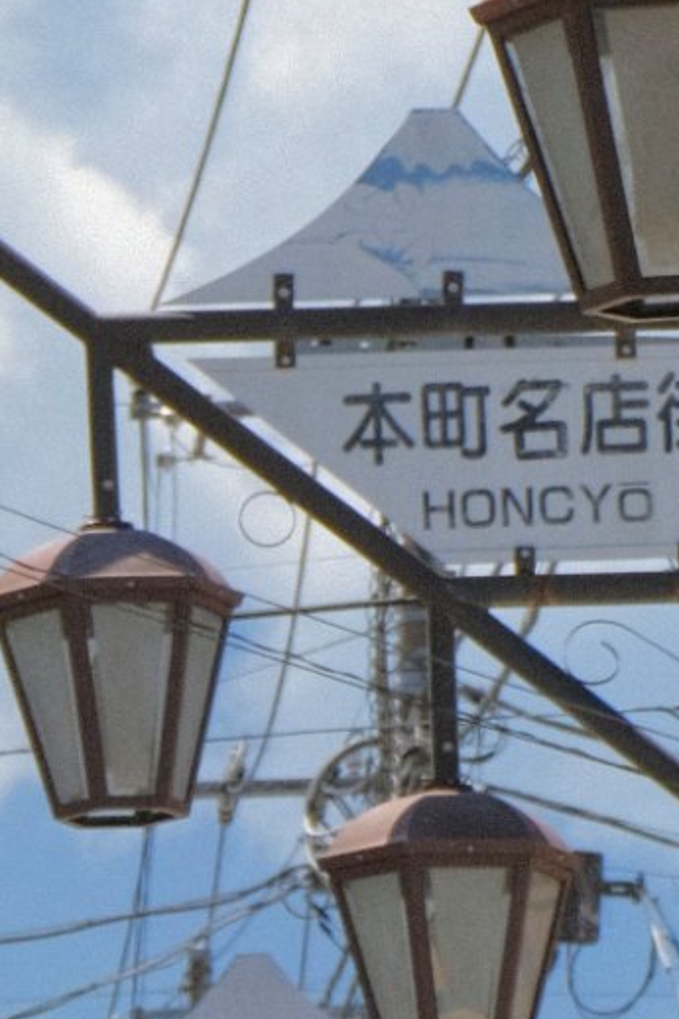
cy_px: 1951
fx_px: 17211
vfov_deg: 3.4
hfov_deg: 2.3
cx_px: -598
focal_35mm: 608
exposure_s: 1/1800
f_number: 8
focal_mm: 70
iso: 800
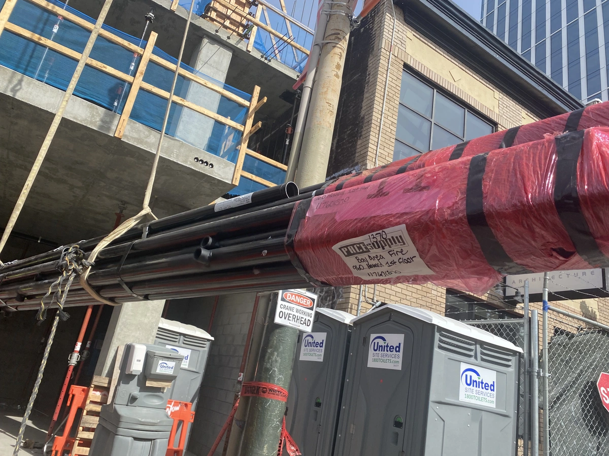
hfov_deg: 67.3
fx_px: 457
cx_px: 304
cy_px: 228
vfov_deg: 53.1
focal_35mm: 26
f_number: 1.8
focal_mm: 4.25
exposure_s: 1/1996
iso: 32
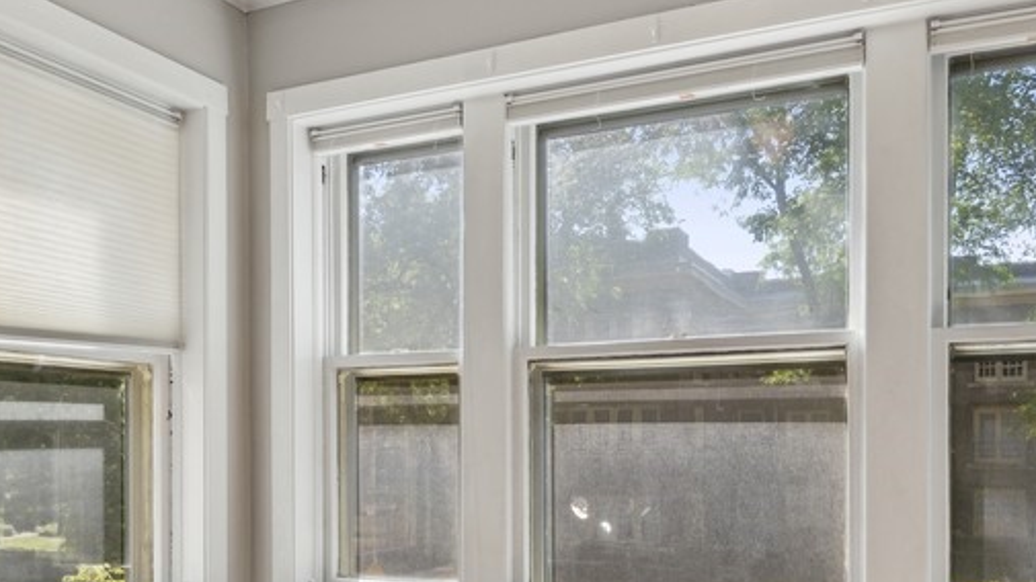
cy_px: 396
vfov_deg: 40.9
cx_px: 617
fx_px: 769
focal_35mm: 28
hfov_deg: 67.3
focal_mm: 10
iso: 200
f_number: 9
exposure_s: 1/400
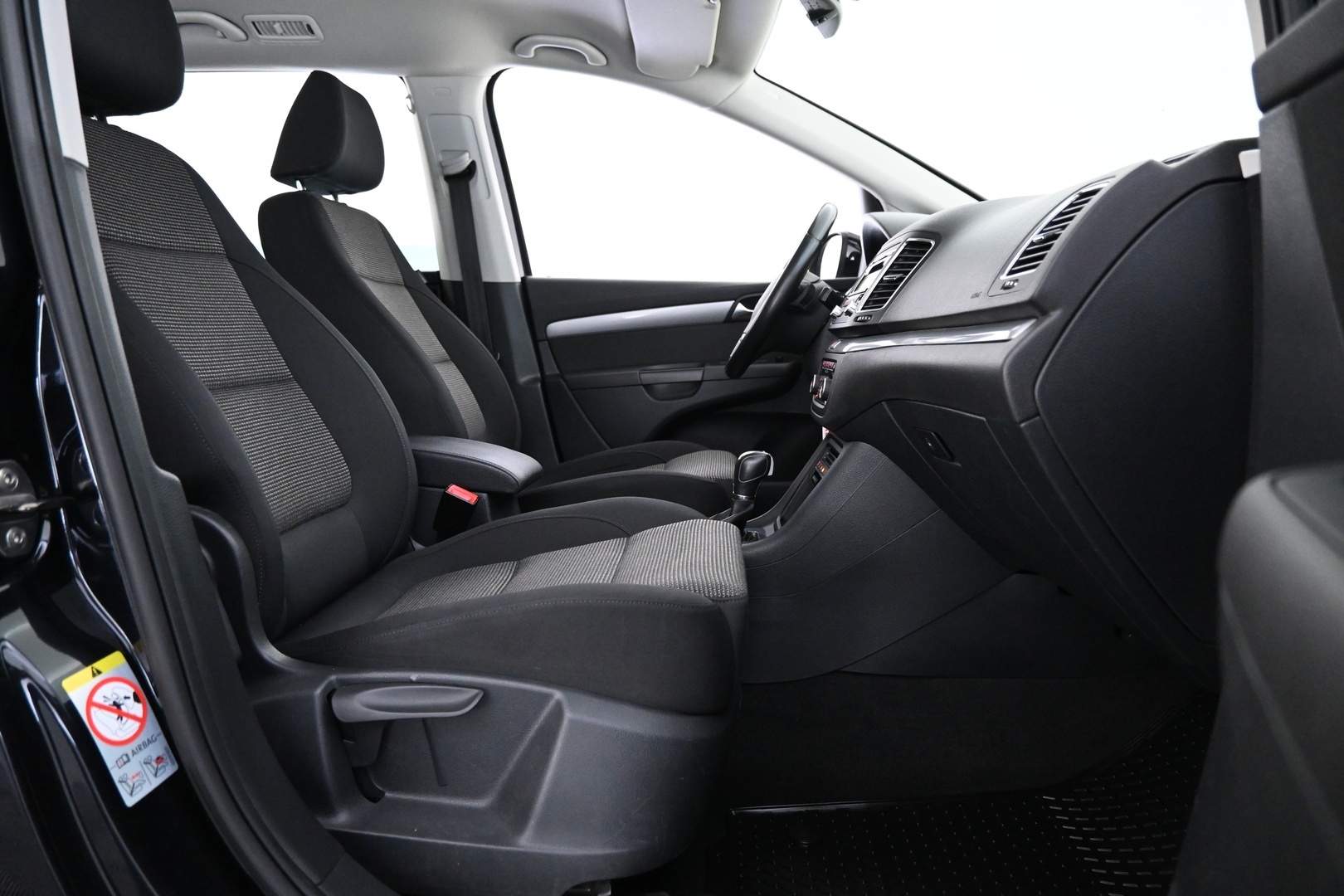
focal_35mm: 24
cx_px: 672
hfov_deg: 73.7
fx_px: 896
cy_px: 448
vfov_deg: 53.1
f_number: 3.5
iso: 3600
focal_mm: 16
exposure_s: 1/25
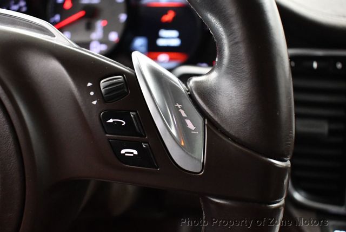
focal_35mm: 36
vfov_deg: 36.9
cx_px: 173
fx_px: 346
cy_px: 116
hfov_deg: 53.1
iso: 4500
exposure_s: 1/60
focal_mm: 18
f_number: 3.5
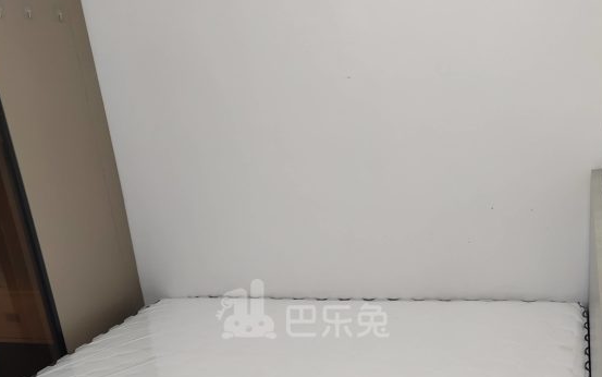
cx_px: 303
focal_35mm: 46
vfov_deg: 27.4
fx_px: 755
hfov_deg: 43.5
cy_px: 309
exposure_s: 1/100
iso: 208
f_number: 1.8
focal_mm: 4.35
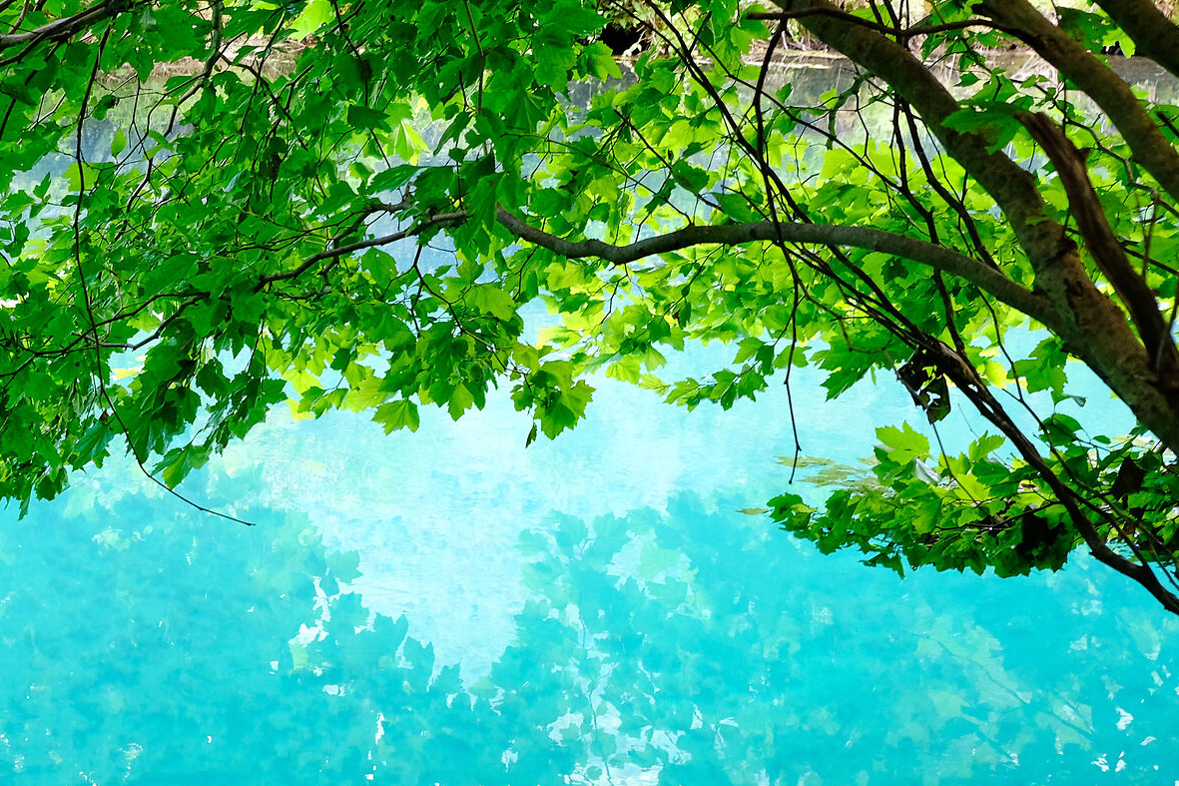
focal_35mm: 63
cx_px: 130
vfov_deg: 21.6
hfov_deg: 30.6
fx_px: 2063
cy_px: 441
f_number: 4.5
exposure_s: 1/40
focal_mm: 20.5
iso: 800
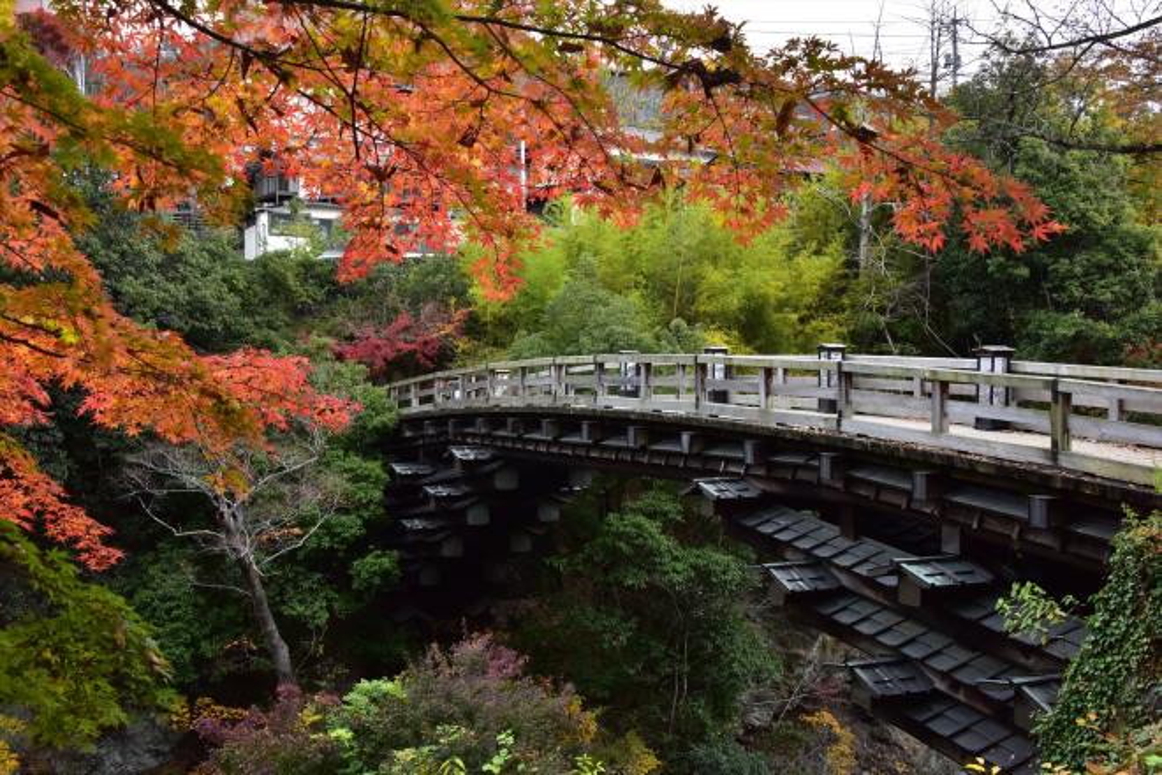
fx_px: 1291
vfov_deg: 33.4
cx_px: 581
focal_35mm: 40
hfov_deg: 48.5
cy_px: 388
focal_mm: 40
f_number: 16
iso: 1250
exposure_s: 1/13
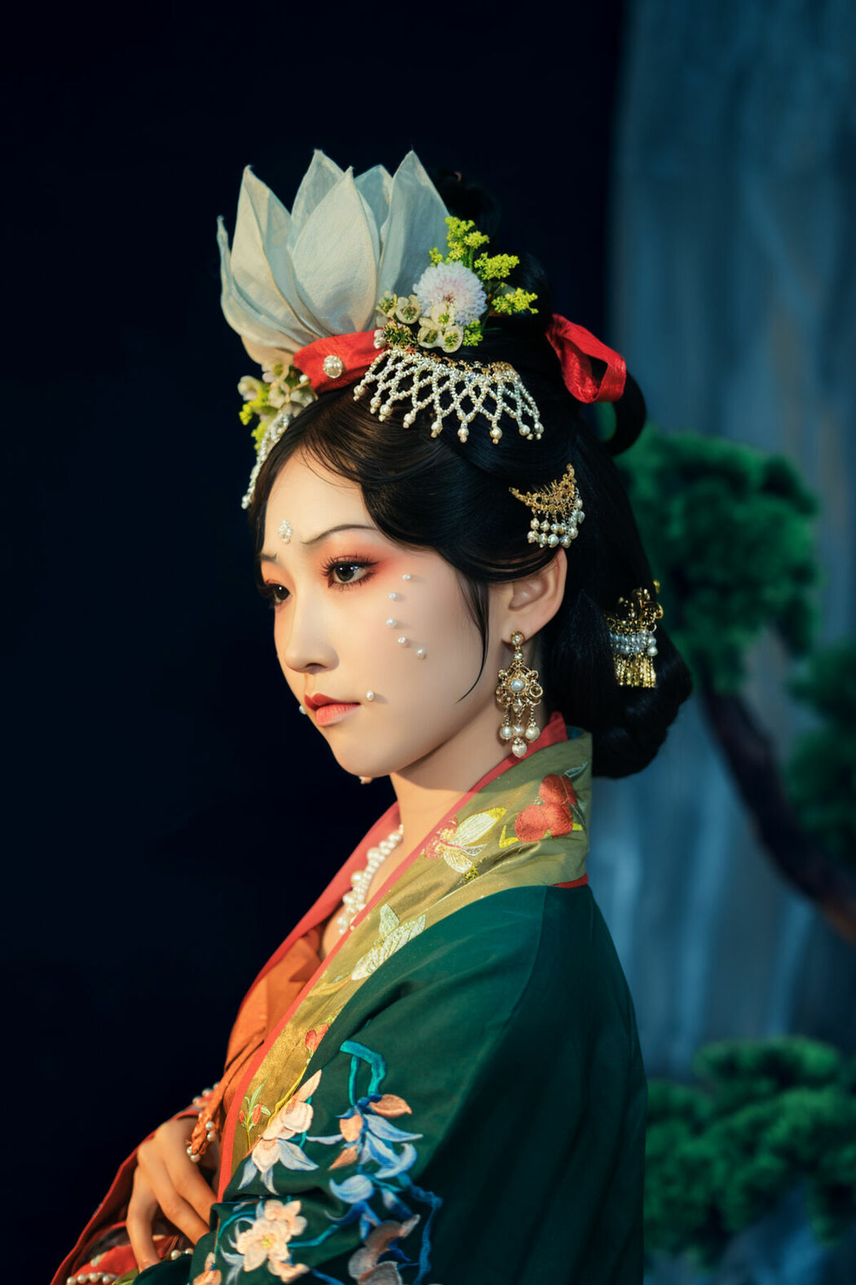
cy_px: 642
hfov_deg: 27.0
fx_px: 1783
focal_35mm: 50
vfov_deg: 39.6
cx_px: 428
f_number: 2.2
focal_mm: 50
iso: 200
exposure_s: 1/125
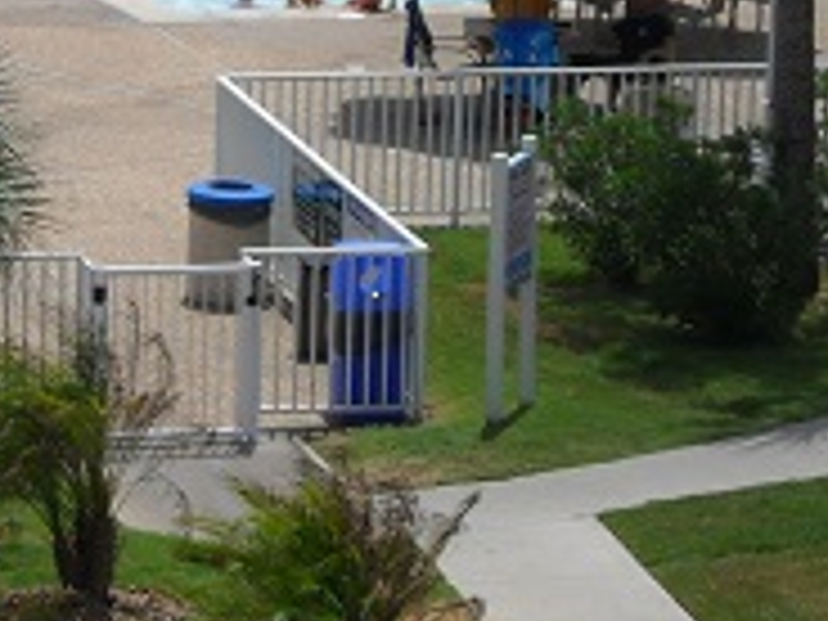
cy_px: -45
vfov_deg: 6.1
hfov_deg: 8.0
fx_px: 5765
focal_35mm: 241
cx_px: -441
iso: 100
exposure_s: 1/1500
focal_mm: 13.2
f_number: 3.9
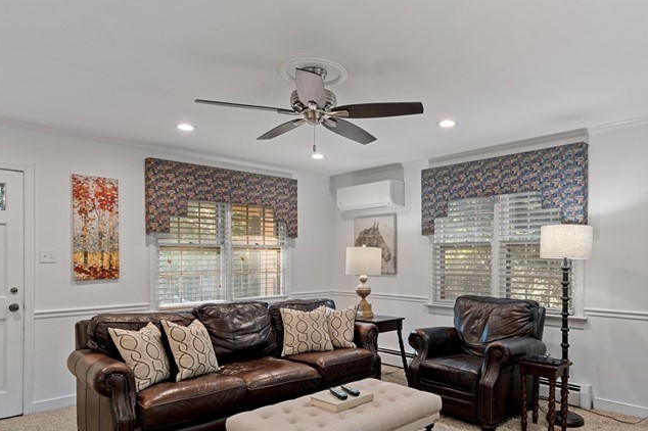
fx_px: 432
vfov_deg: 52.9
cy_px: 245
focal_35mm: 24
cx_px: 386
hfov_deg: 73.0
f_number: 8
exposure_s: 1/2.5
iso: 400
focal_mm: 14
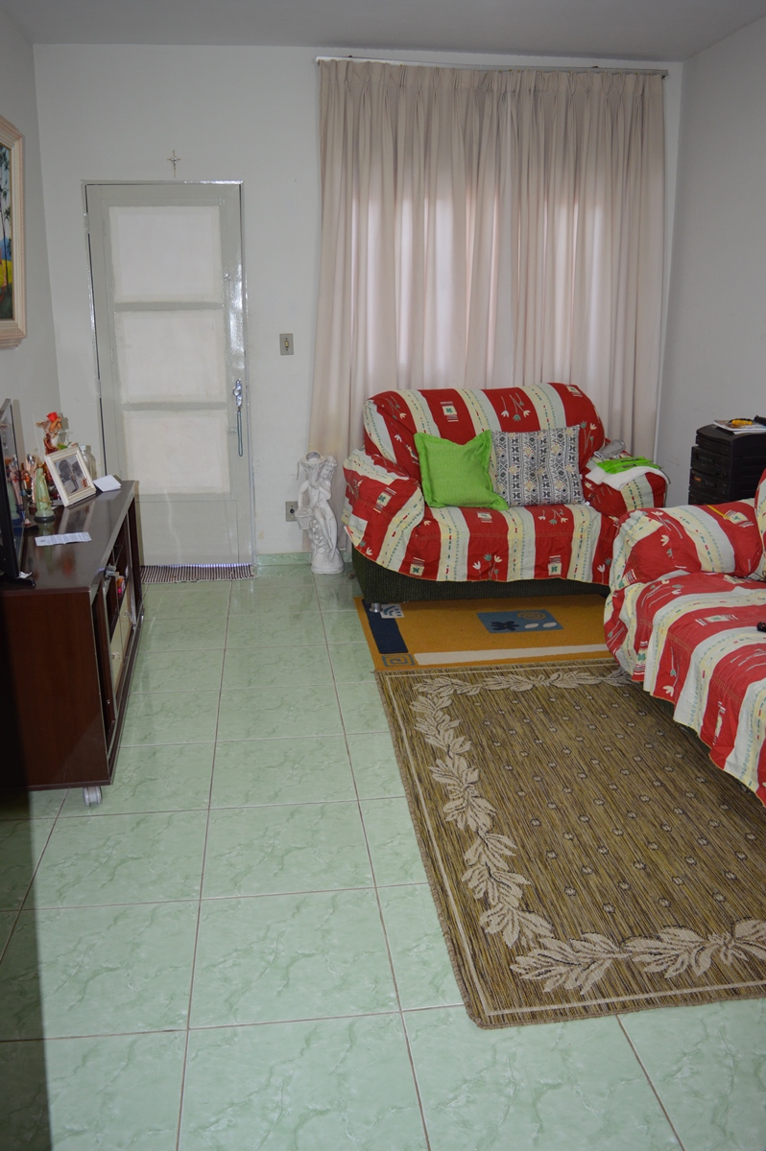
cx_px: 383
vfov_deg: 67.4
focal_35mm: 27
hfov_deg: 47.9
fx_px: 863
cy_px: 576
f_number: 4
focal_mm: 18
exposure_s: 1/60
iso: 400
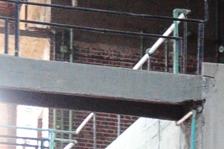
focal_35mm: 281
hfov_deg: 7.0
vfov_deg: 4.6
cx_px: 469
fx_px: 1746
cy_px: 490
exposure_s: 1/4
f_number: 5.6
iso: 2000
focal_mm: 28
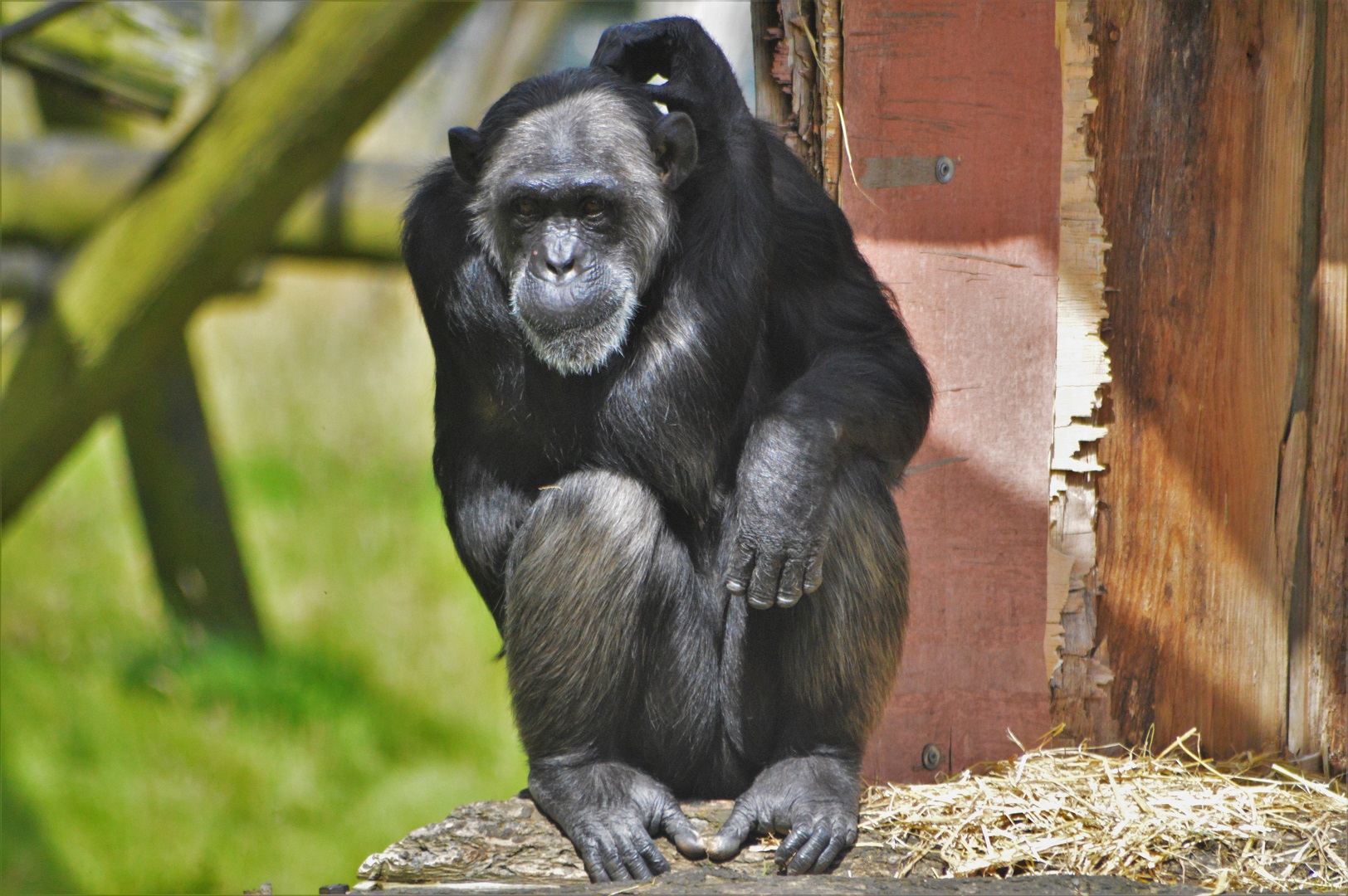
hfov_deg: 5.7
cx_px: 674
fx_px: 13469
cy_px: 448
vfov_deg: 3.8
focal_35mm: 360
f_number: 6.3
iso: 3200
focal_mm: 240
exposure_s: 1/4000
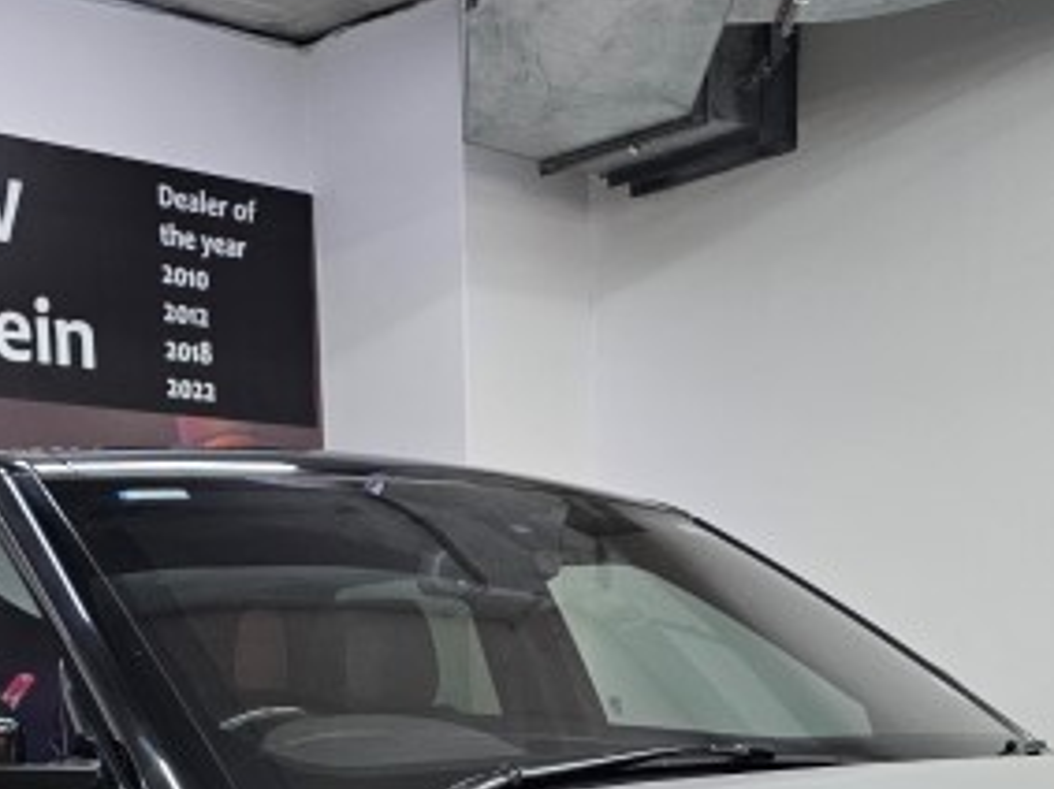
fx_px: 1978
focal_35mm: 65
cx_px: 574
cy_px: 1079
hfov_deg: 29.8
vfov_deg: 20.3
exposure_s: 1/100
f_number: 1.7
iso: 320
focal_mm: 6.3
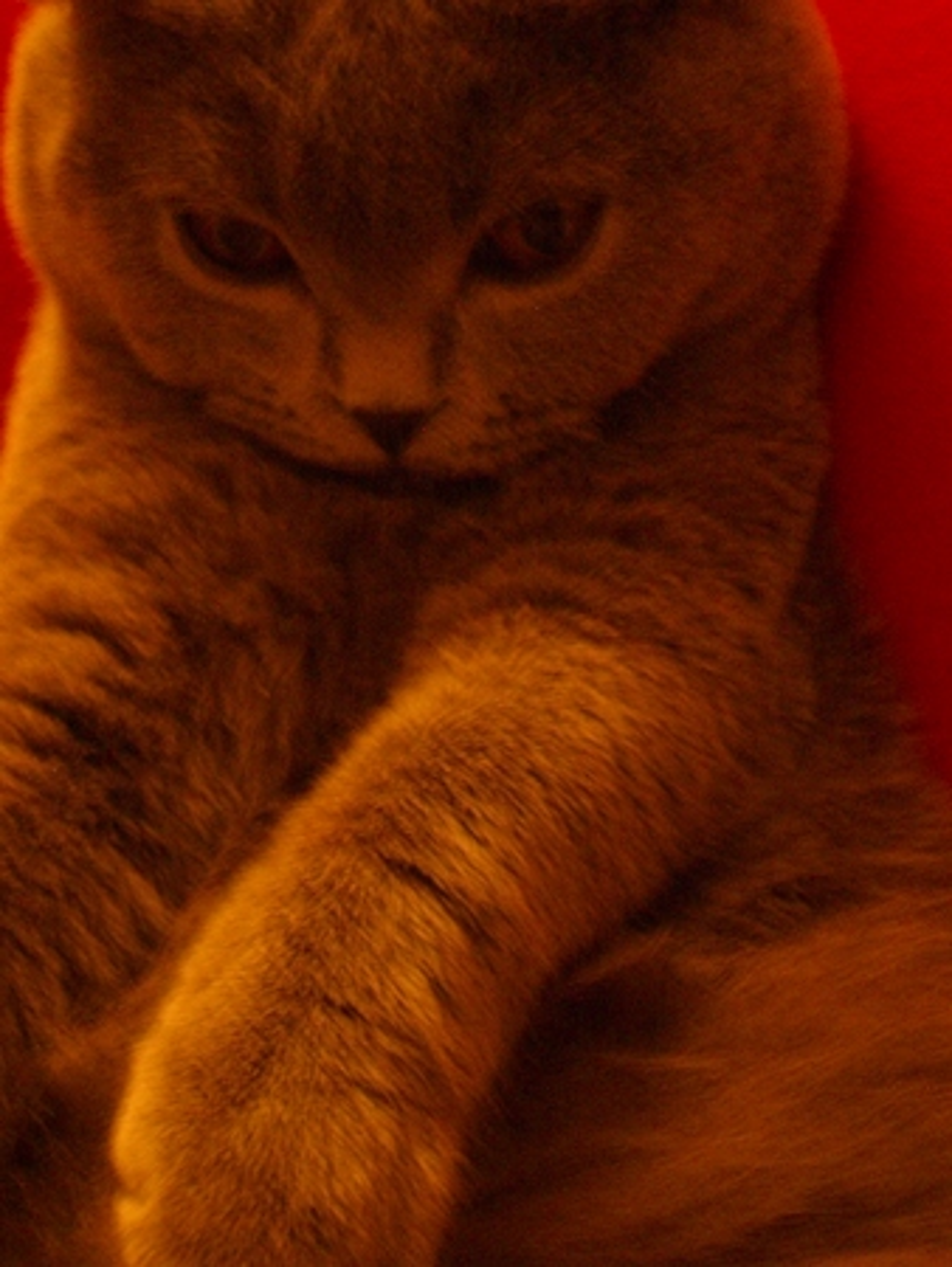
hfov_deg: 23.7
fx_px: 2271
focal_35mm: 62
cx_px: 476
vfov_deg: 31.2
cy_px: 634
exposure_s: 1/8
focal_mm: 10.2
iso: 200
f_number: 3.5
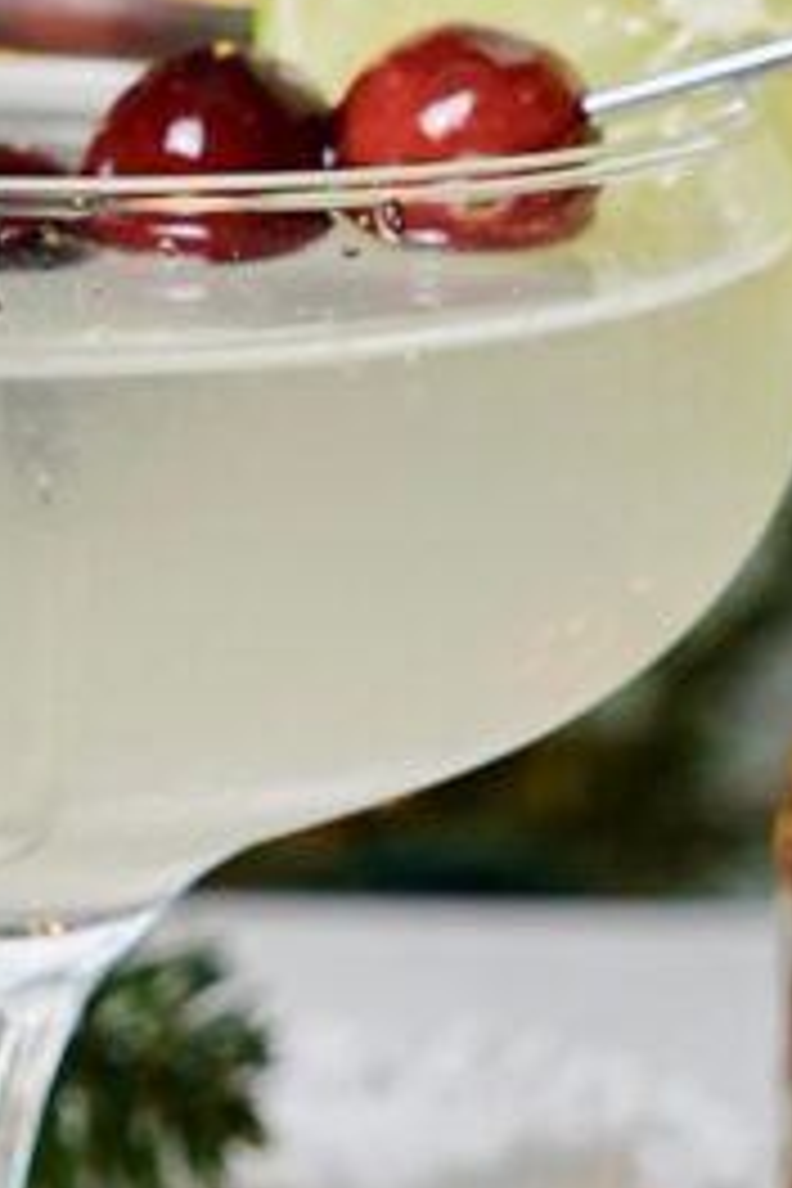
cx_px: -72
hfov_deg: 8.0
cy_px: 792
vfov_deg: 12.0
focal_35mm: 171
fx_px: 5632
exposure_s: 1/40
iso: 320
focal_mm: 29.3
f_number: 5.6
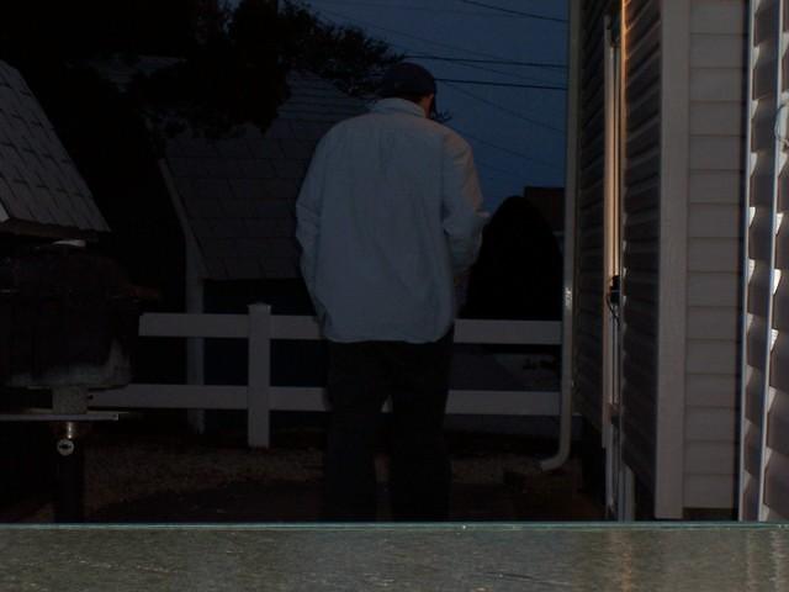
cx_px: 394
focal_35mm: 111
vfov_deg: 13.3
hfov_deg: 17.7
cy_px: 296
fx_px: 2530
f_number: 4.8
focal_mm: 16.8
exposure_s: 1/90
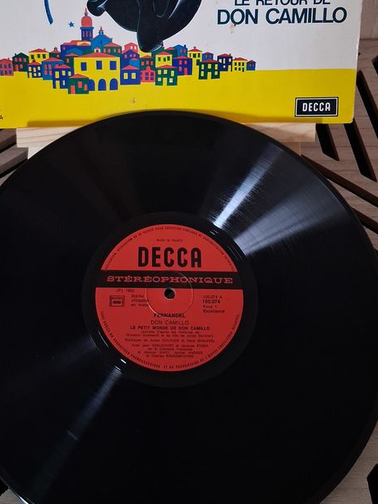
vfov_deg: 41.3
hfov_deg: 32.8
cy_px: 109
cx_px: 173
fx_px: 641
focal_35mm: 44
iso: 500
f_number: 1.8
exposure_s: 1/25
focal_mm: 4
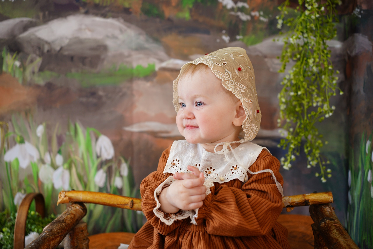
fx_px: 363
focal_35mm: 35
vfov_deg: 37.9
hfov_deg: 54.4
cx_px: 186
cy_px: 124
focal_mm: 35
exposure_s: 1/160
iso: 200
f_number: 2.8
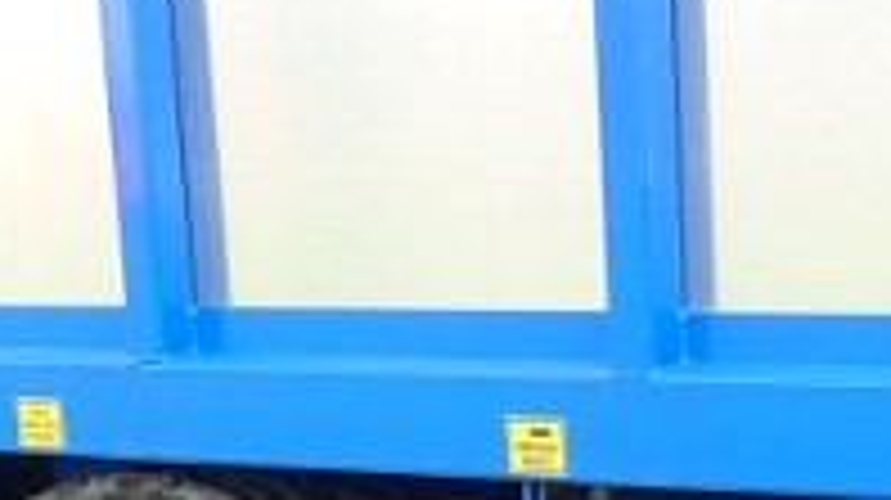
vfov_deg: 10.5
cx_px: 846
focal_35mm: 110
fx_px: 2597
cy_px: 815
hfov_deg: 19.0
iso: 100
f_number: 2.8
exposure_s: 1/200
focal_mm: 4.5
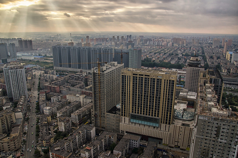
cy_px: 79
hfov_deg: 67.5
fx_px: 178
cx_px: 119
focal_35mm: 27
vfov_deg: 47.7
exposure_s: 1/500
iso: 200
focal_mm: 18
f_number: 8
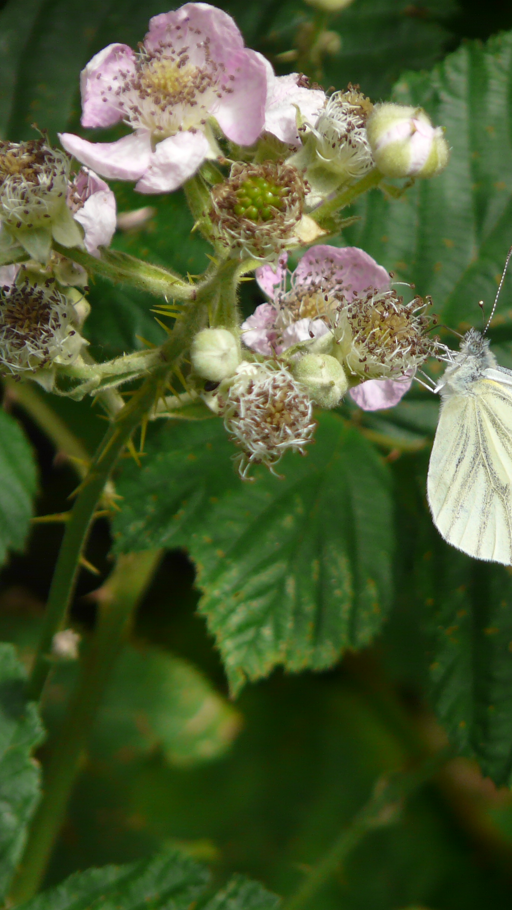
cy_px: 455
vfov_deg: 2.9
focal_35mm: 733
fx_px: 17694
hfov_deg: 1.7
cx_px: 472
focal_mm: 82.8
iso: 100
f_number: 4.2
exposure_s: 1/320
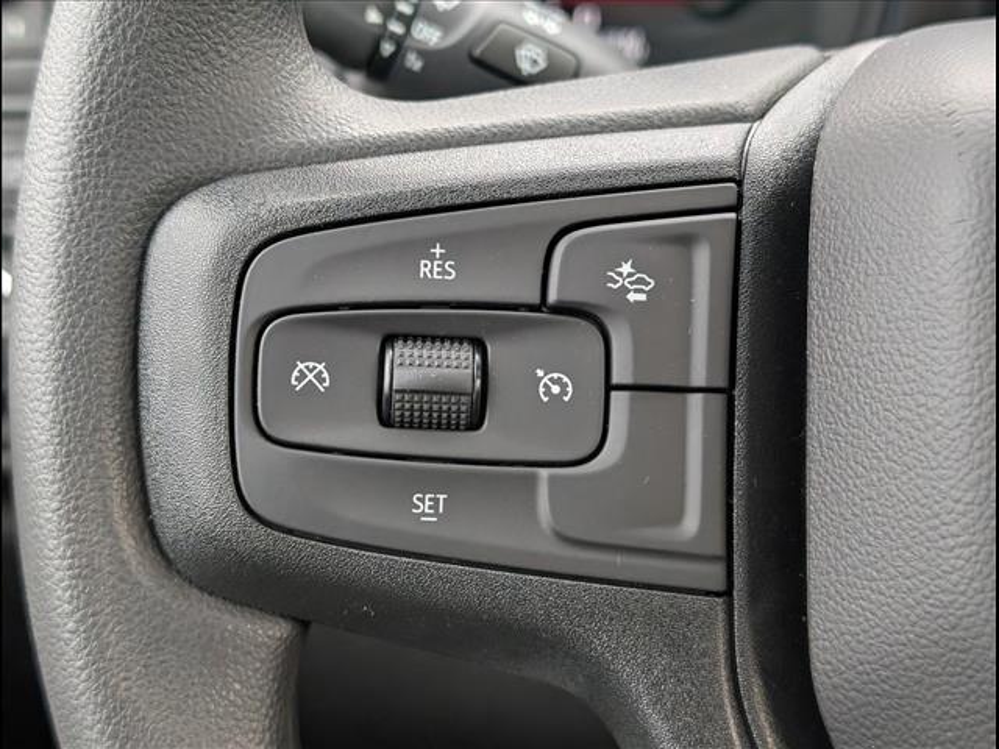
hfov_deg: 38.9
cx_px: 500
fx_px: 1414
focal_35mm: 49
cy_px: 374
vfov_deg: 29.7
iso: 599
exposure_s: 1/556
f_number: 1.68
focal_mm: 6.9
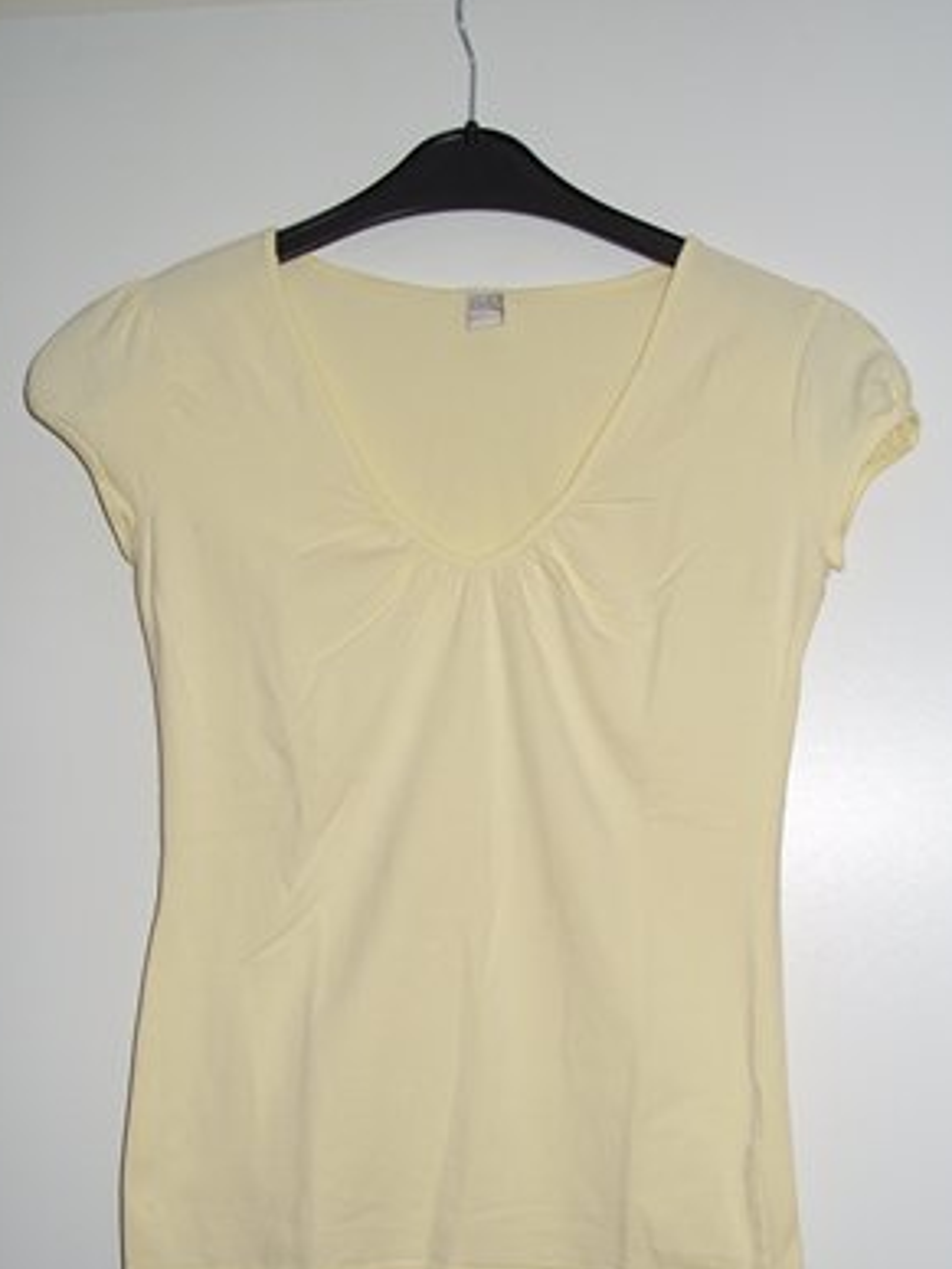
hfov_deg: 29.7
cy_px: 706
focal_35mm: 49
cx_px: 512
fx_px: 1797
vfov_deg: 38.9
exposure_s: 1/30
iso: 50
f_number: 2.8
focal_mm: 7.8
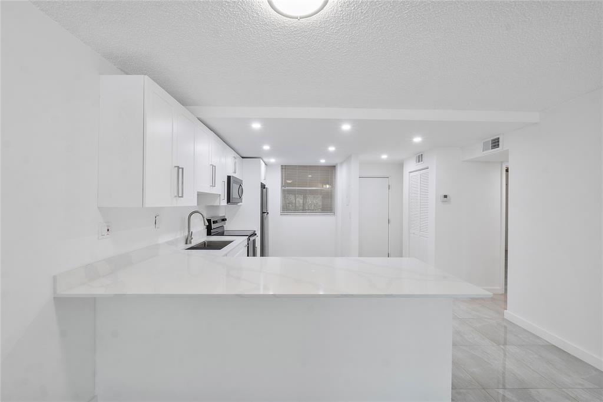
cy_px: 201
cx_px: 302
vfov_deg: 77.3
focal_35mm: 15
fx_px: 251
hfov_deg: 100.4
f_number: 11
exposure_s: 1/10
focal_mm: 10
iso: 160
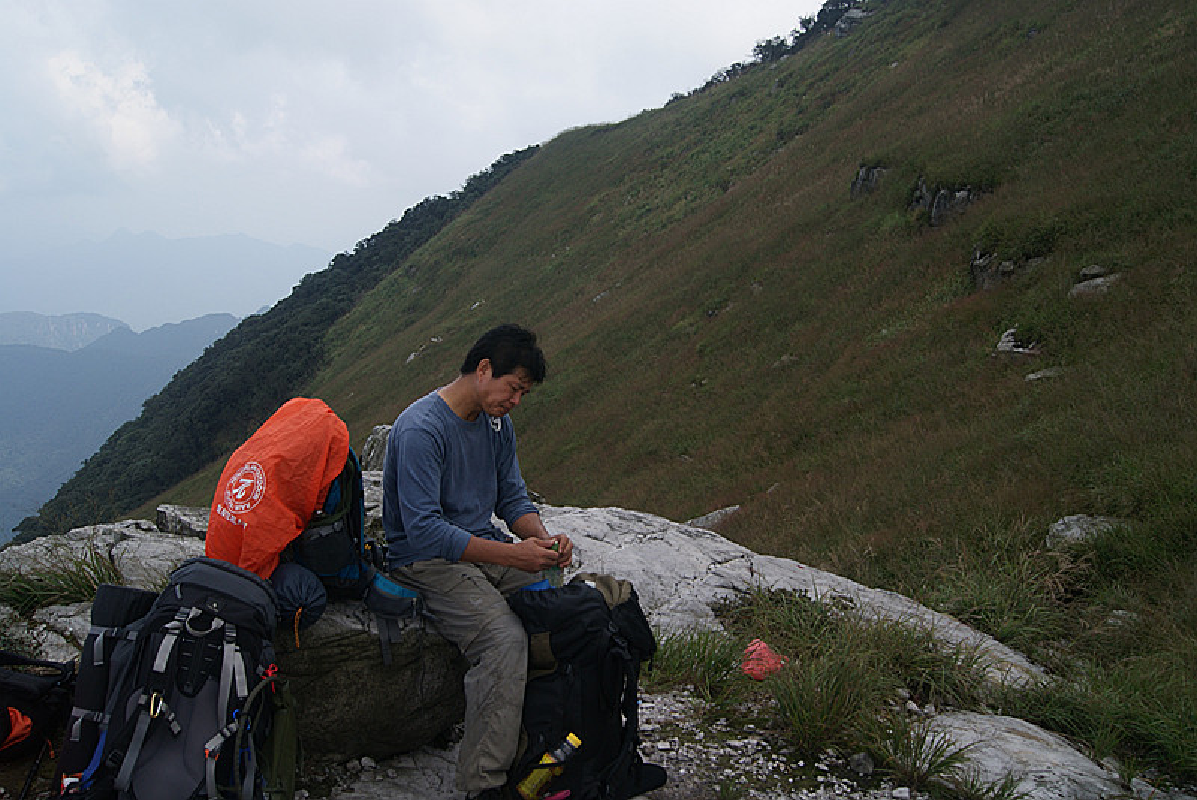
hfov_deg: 57.2
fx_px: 1098
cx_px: 598
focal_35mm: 33
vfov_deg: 40.0
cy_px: 400
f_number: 10
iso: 100
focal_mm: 22
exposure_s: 1/125
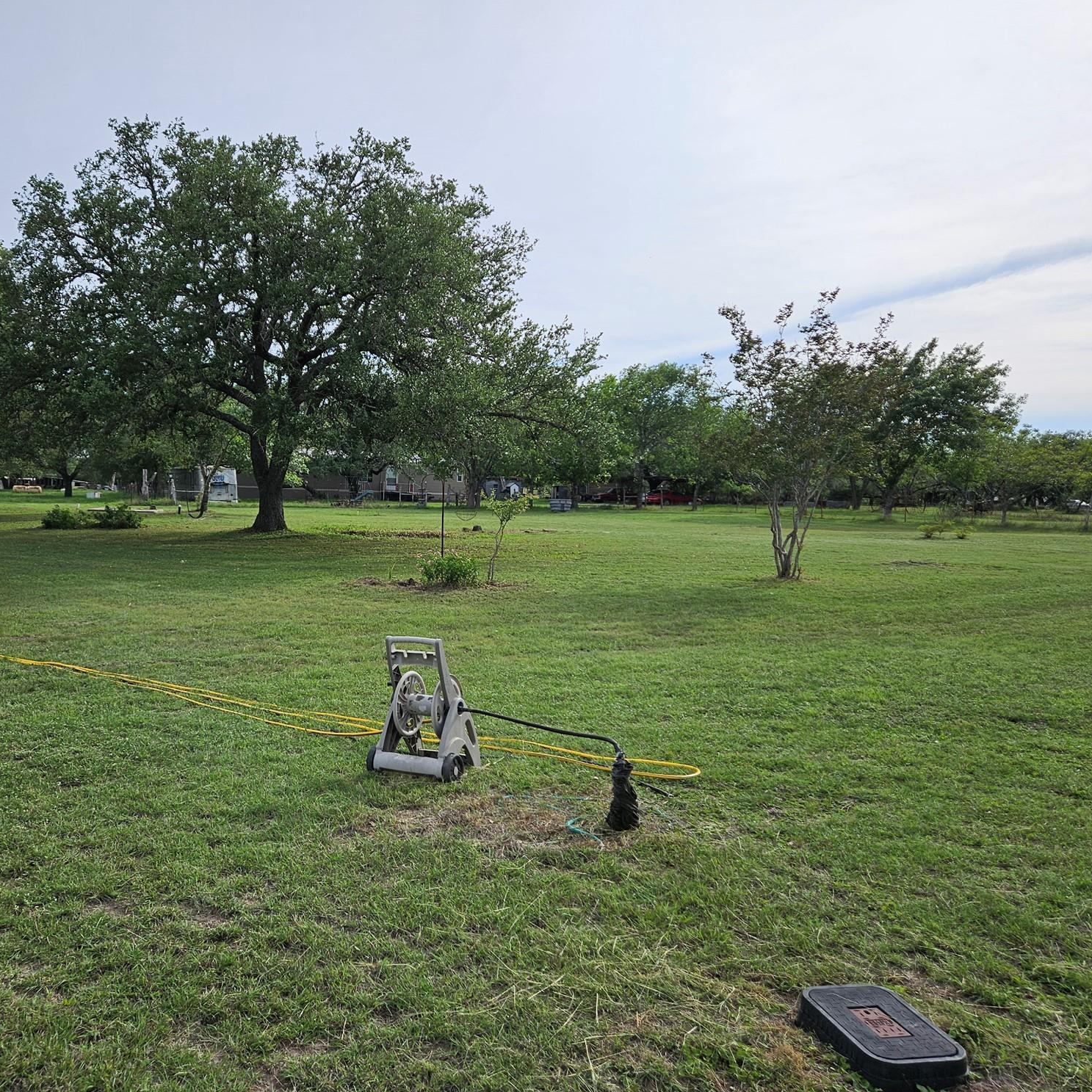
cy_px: 540
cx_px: 433
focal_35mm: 28
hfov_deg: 56.8
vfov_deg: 57.3
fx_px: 999
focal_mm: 5.4
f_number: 1.8
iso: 25
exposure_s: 1/2929
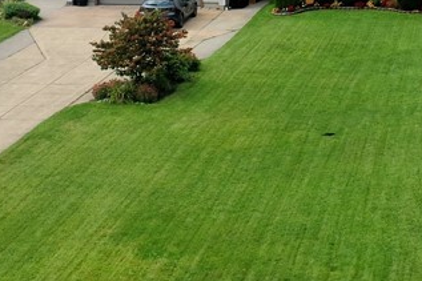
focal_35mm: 96
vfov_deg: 13.9
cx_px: 433
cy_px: -45
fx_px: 1125
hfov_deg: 20.5
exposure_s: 1/400
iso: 100
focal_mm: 10.26
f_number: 5.6
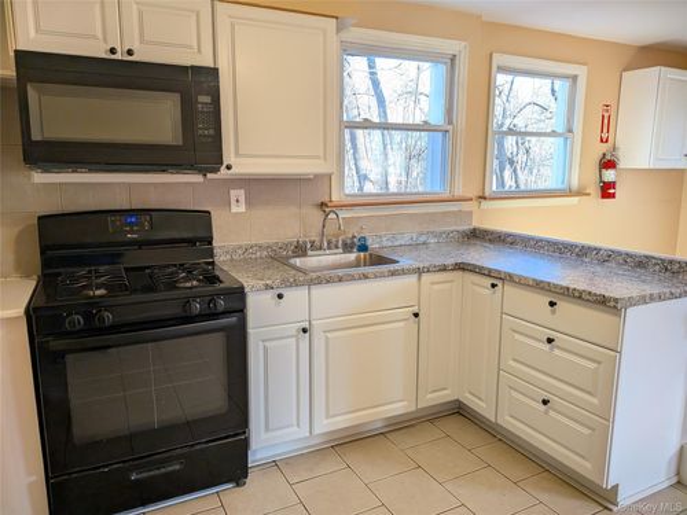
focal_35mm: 24
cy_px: 258
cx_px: 344
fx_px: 476
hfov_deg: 71.6
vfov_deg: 56.8
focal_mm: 4.53
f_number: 1.7
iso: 78
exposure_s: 1/100
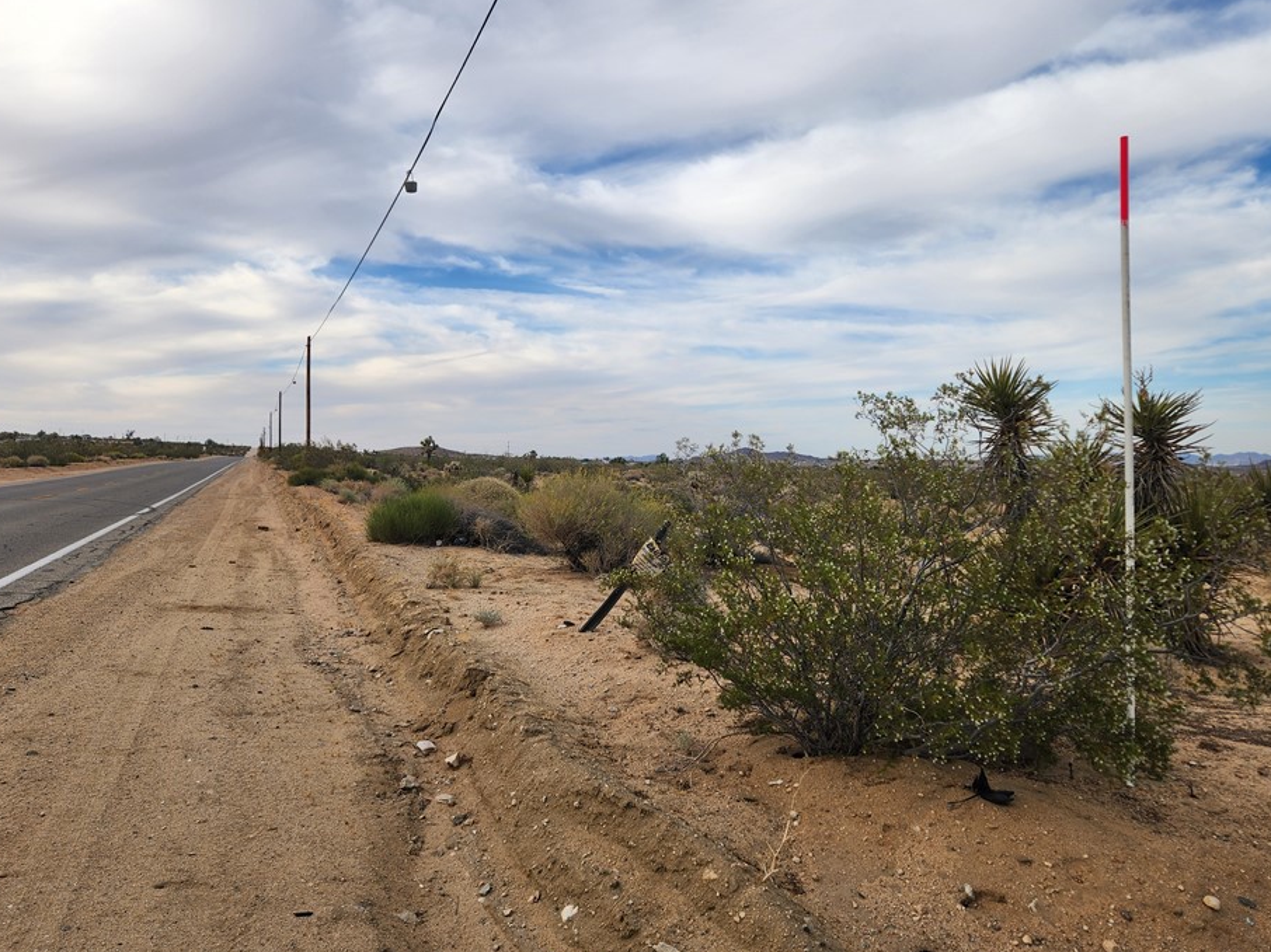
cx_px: 633
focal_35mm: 26
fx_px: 954
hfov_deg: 67.3
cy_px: 454
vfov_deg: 53.0
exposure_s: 1/1013
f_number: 1.8
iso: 20
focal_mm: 5.4
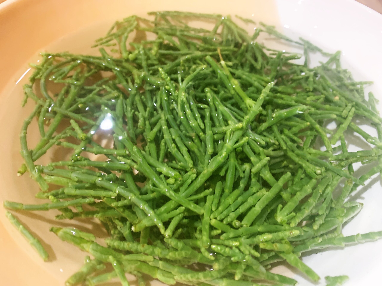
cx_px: 191
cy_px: 143
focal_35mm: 26
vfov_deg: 53.1
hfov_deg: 67.3
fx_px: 287
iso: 400
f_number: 1.8
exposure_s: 1/25
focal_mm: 4.25
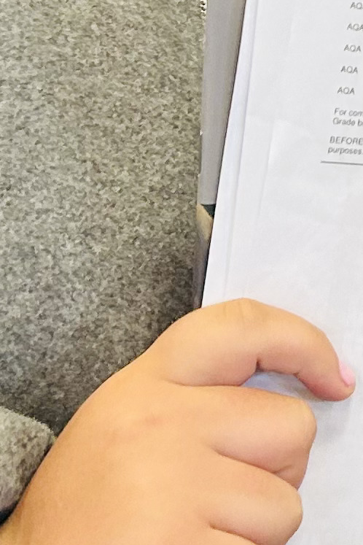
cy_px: -101
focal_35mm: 146
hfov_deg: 9.0
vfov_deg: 13.7
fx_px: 2208
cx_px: 618
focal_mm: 5.7
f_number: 1.5
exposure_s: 1/50
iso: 125
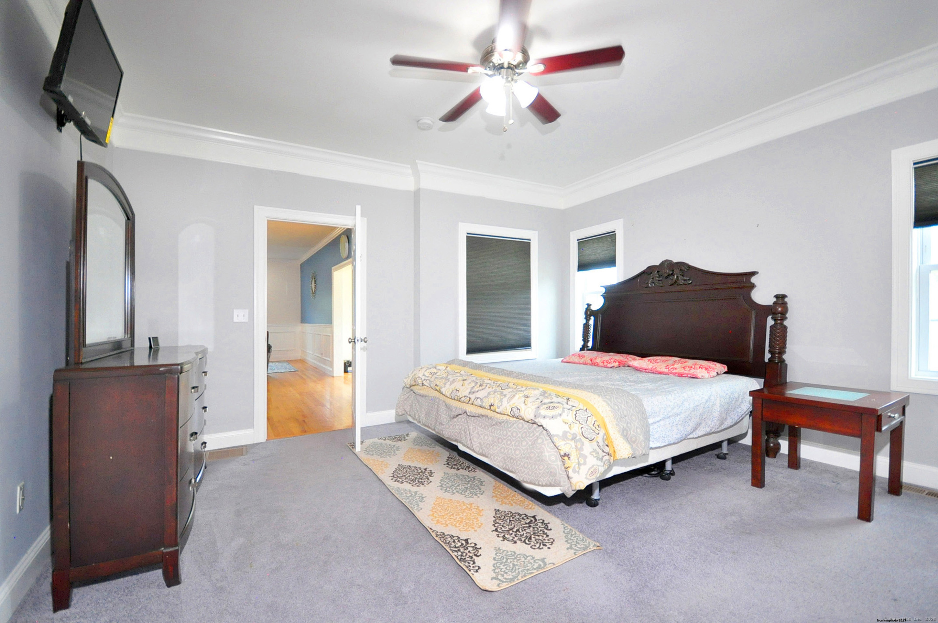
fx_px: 390
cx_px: 469
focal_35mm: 15
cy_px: 312
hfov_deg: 100.5
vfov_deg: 77.2
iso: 1600
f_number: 4
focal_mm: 10
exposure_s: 1/125
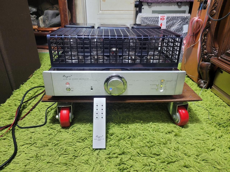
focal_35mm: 26
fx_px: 173
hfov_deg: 67.3
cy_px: 86
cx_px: 115
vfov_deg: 53.1
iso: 200
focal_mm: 5.4
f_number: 1.8
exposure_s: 1/40
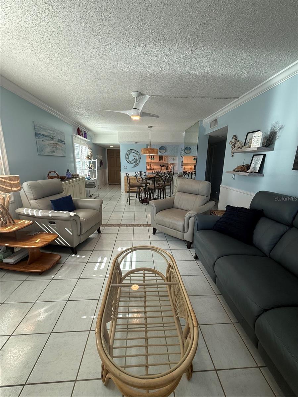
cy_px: 198
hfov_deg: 85.7
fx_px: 161
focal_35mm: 14
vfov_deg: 102.1
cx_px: 149
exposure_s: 1/120
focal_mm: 2.22
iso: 80
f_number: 2.2
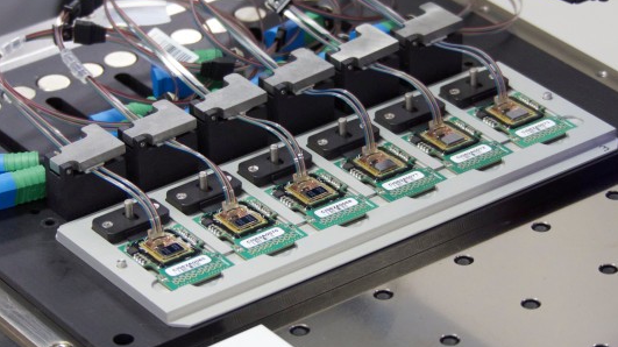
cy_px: 126
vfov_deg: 6.9
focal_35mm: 175
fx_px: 2866
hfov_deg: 12.3
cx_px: 309
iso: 400
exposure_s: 1/50
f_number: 2.8
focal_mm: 28.7
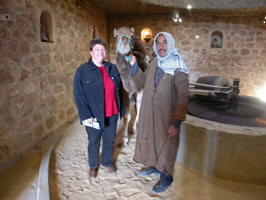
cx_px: 133
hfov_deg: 49.0
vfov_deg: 37.7
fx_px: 292
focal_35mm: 38
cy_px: 100
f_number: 2.6
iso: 271
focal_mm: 7.85
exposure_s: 1/4.4
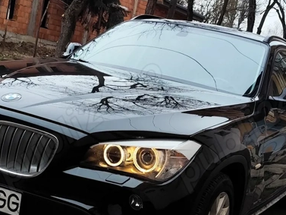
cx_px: 168
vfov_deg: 24.0
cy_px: 138
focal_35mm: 61
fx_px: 504
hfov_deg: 31.6
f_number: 1.65
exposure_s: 1/124
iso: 50
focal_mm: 6.19
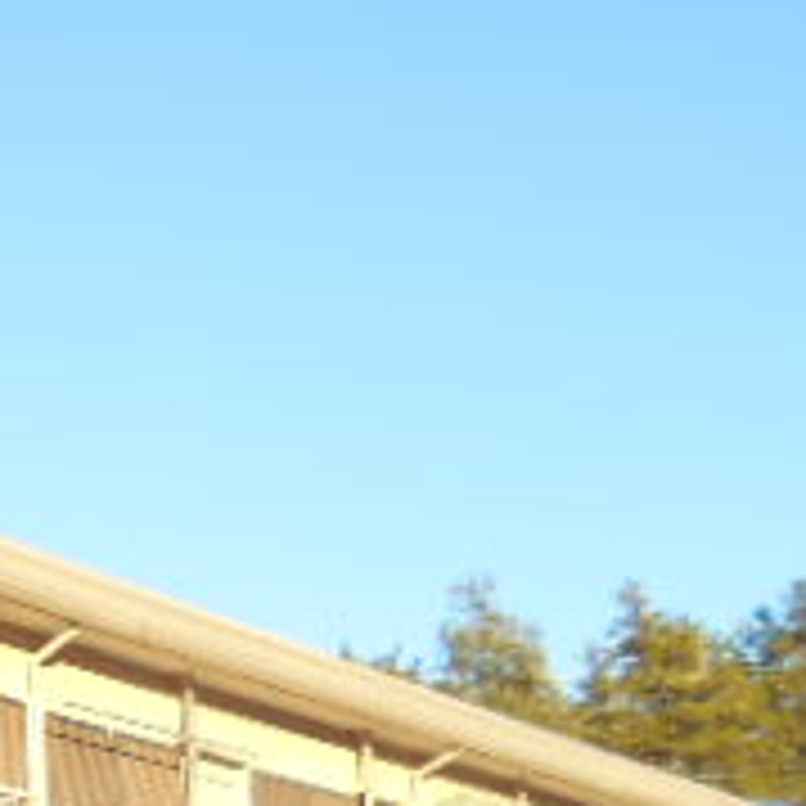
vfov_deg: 19.5
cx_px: -513
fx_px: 2160
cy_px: 1045
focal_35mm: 82
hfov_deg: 18.0
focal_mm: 4.6
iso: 80
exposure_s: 1/250
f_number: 3.2
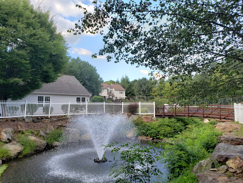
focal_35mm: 26
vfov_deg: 53.1
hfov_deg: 67.3
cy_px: 92
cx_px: 122
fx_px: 183
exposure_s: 1/210
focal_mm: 4.3
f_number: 2.4
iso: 50
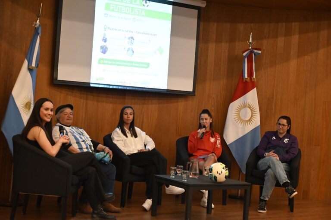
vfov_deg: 21.2
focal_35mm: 64
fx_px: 588
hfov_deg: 31.4
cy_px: 110
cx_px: 166
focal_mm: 64
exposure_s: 1/60
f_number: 6
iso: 4000
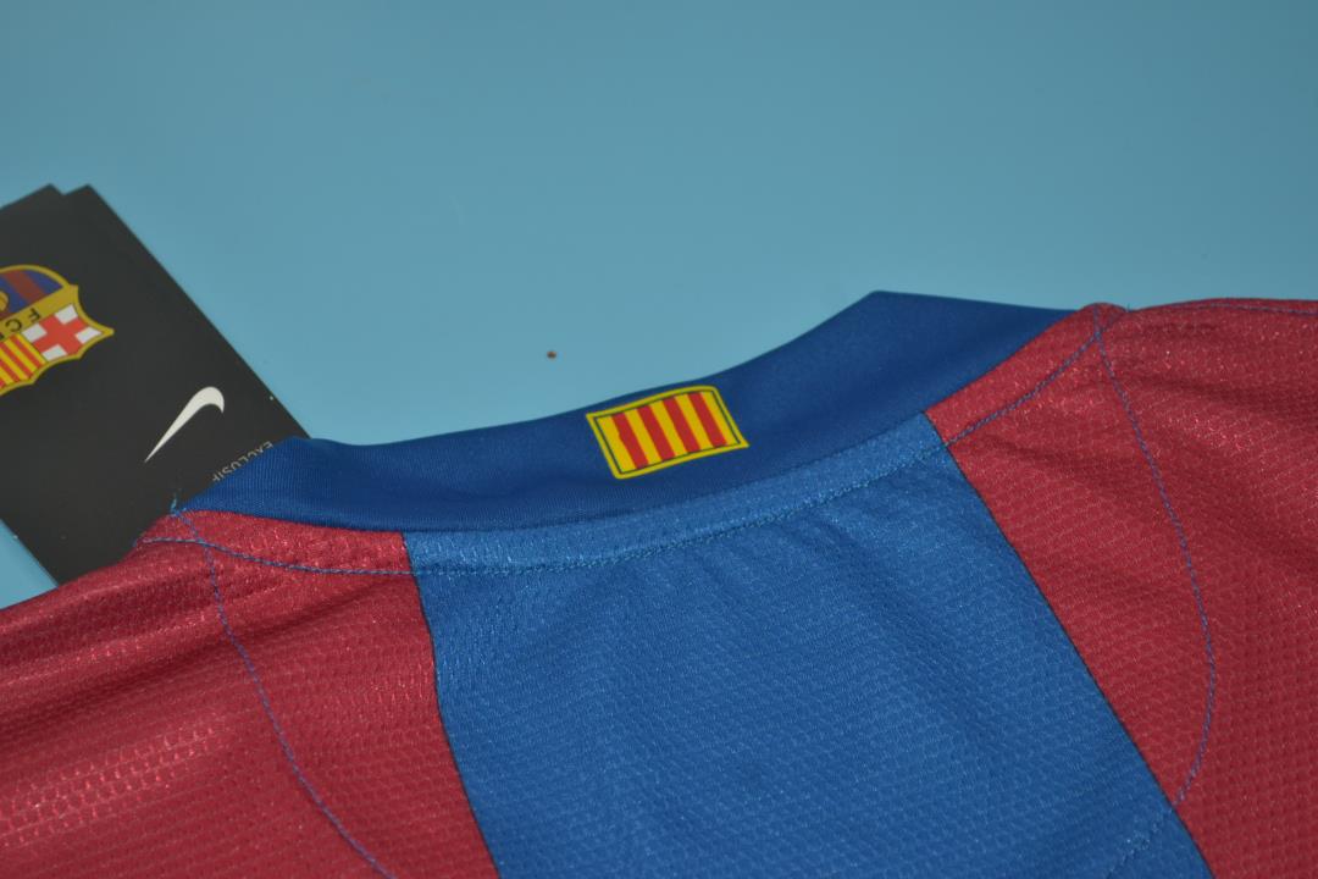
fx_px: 3020
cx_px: 659
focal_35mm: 82
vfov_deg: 16.6
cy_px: 440
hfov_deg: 24.6
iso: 200
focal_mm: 55
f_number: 5.6
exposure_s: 1/200
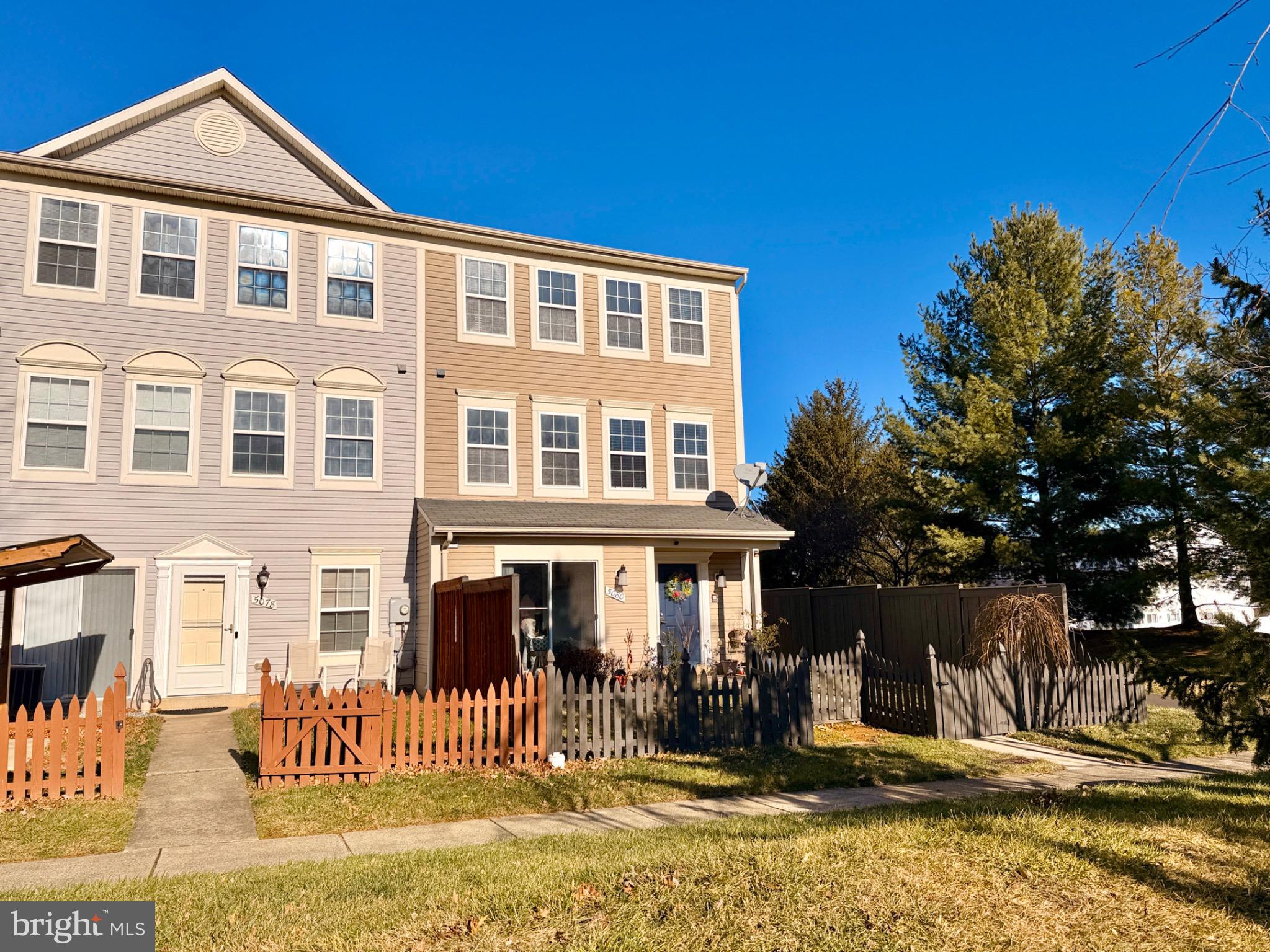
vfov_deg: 56.8
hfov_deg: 71.6
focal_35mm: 24
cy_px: 476
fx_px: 881
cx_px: 635
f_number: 1.78
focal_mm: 6.76
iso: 80
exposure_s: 1/10309
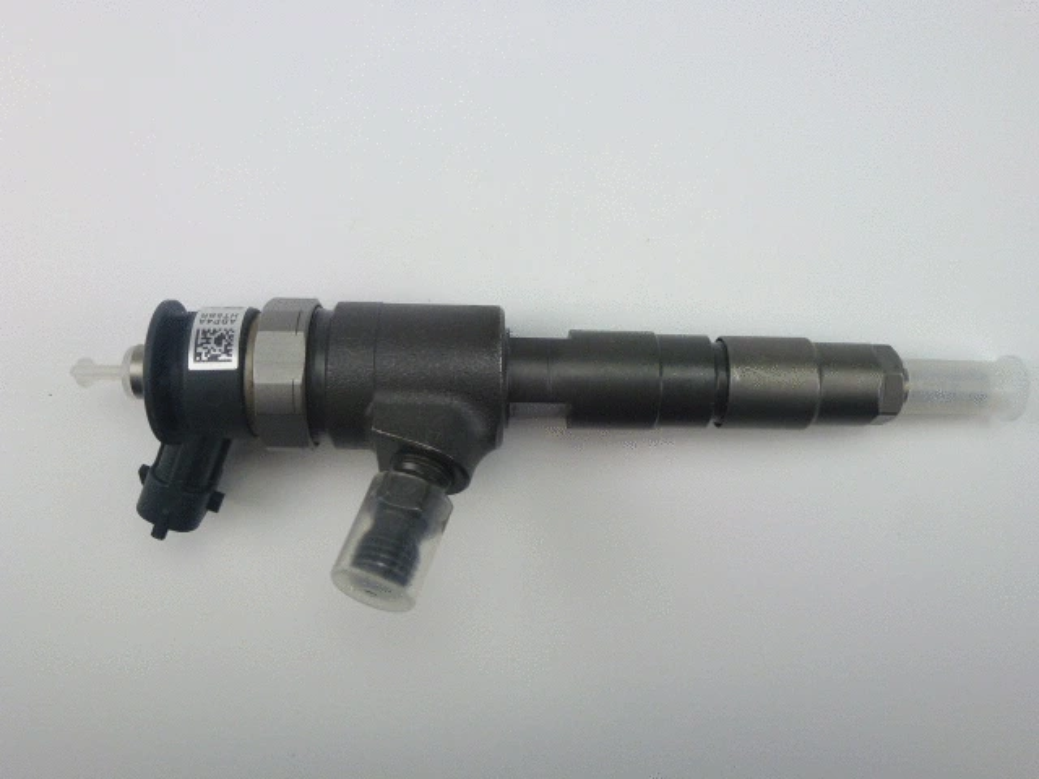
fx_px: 900
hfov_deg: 60.0
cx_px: 520
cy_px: 390
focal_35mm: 30
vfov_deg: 46.8
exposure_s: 1/60
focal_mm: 5.4
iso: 100
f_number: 3.5
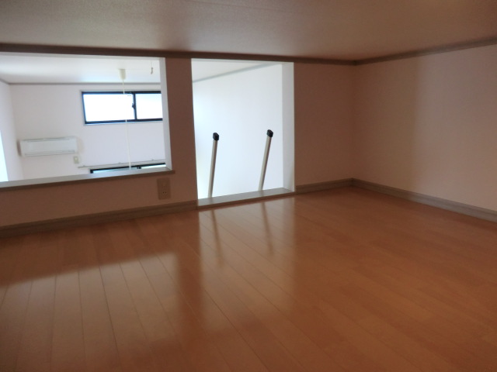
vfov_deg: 56.8
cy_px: 186
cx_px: 248
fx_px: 345
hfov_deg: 71.6
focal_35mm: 24
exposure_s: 1/60
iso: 200
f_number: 3.2
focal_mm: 4.3
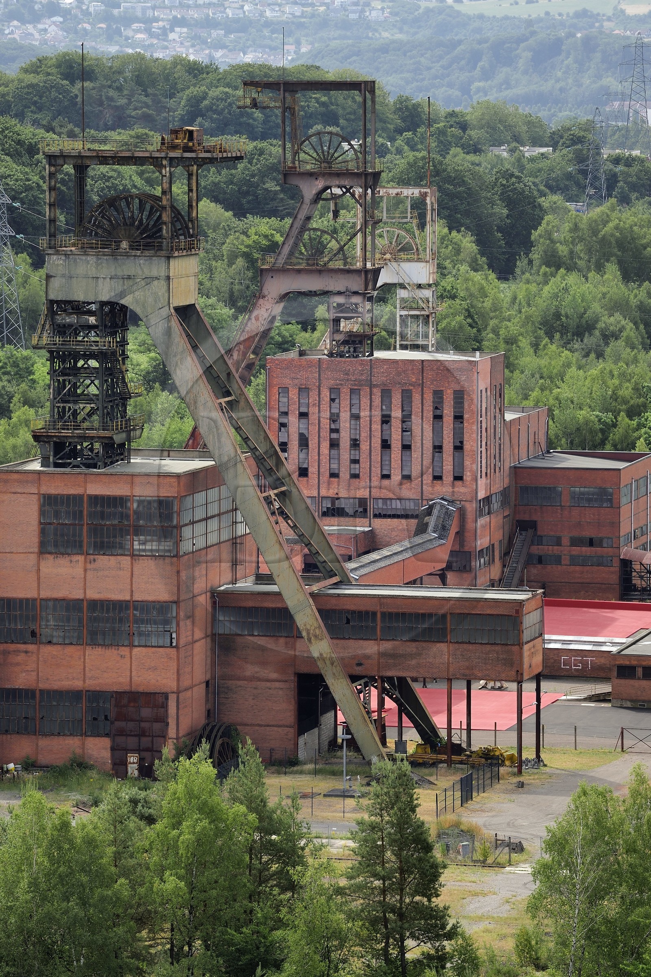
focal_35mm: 160
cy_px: 488
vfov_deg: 12.8
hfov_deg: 8.6
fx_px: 4340
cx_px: 326
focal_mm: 160
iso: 200
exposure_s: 1/250
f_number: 10
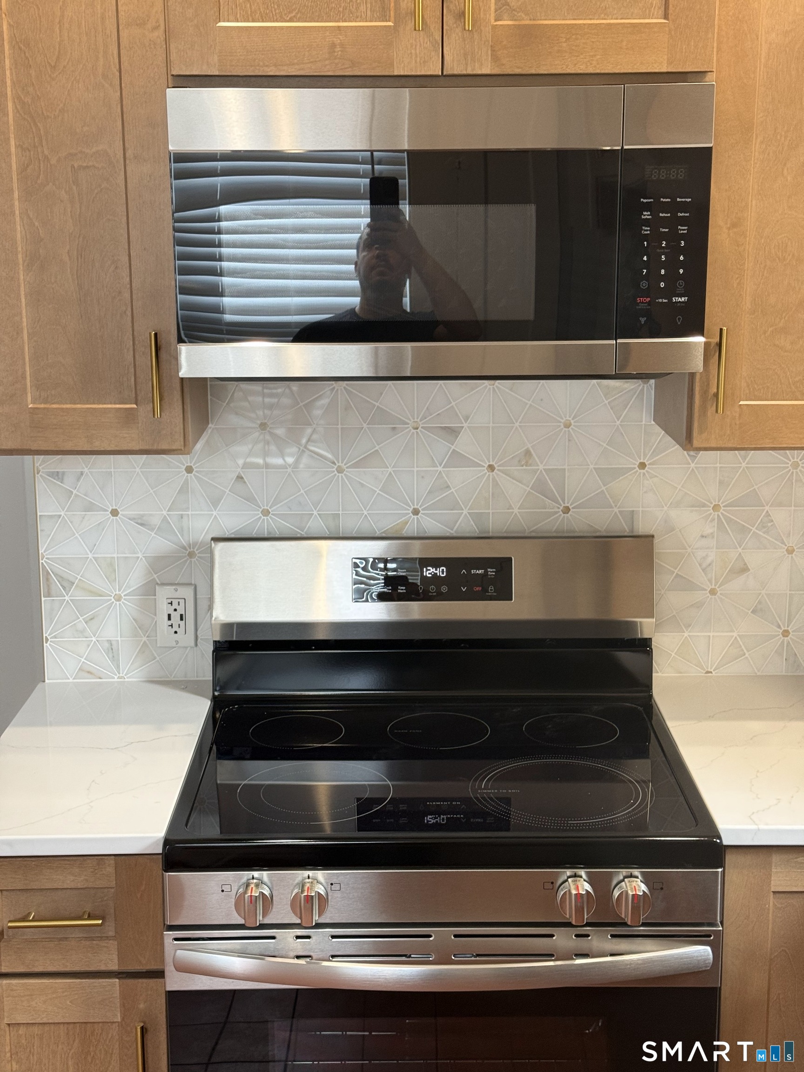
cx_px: 402
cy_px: 536
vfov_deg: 39.7
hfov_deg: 30.3
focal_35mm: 48
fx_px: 1486
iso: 100
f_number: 1.78
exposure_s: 1/60
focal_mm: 6.76
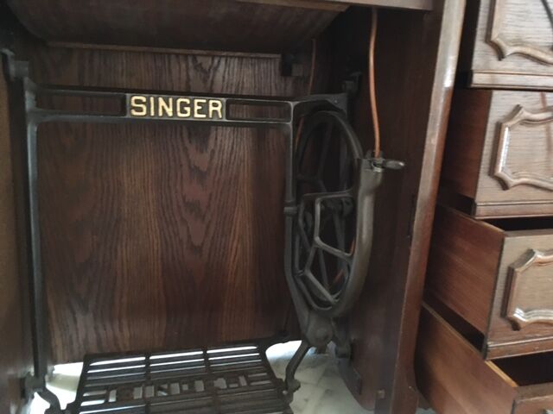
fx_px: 463
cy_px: 207
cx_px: 276
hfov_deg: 61.7
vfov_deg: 48.2
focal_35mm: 29
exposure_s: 1/17
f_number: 2.2
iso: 640
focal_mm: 4.15
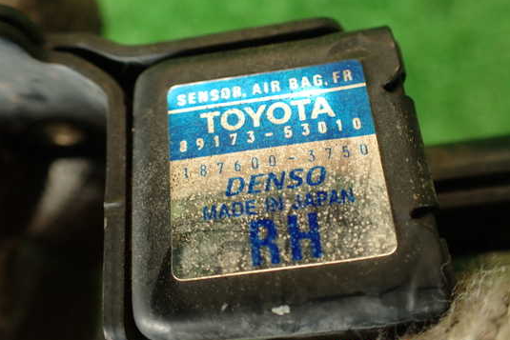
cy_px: 150
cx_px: 268
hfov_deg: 54.4
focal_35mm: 35
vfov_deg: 37.8
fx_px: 496
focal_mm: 5.4
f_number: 2.3
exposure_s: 1/60
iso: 200
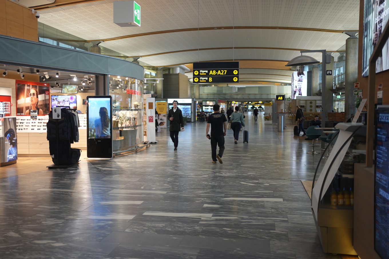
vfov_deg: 37.8
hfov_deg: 54.4
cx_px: 194
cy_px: 130
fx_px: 378
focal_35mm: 35
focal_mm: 35
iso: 250
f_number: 2
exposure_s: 1/80
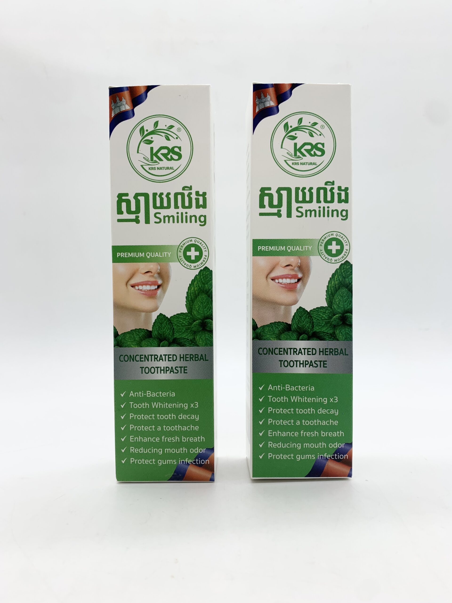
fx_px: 453
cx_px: 226
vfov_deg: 67.3
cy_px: 302
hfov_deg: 53.1
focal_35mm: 26
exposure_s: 1/590
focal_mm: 4.25
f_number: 1.8
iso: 25
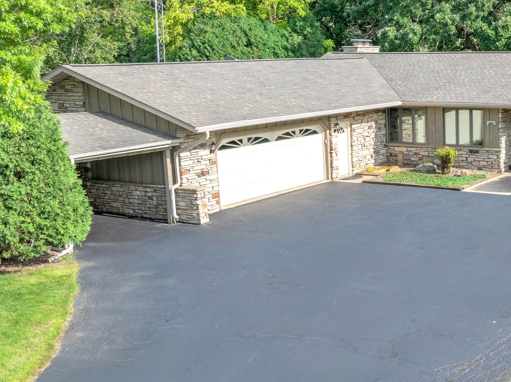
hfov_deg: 34.9
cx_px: 481
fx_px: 752
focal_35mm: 51
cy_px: 185
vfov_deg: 28.5
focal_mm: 12.29
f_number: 2.8
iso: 140
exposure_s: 1/1600
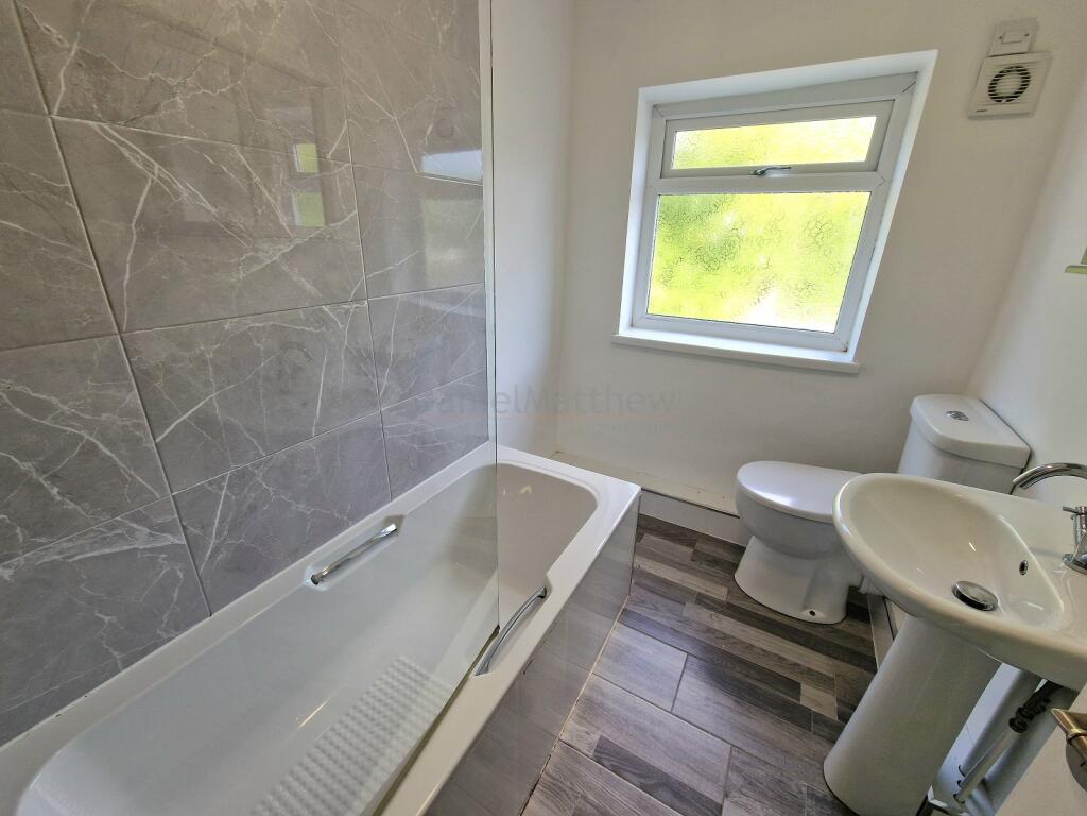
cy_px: 408
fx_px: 408
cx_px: 544
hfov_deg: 106.2
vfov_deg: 89.9
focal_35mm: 13
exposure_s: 1/112
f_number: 2.2
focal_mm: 2.2
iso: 50
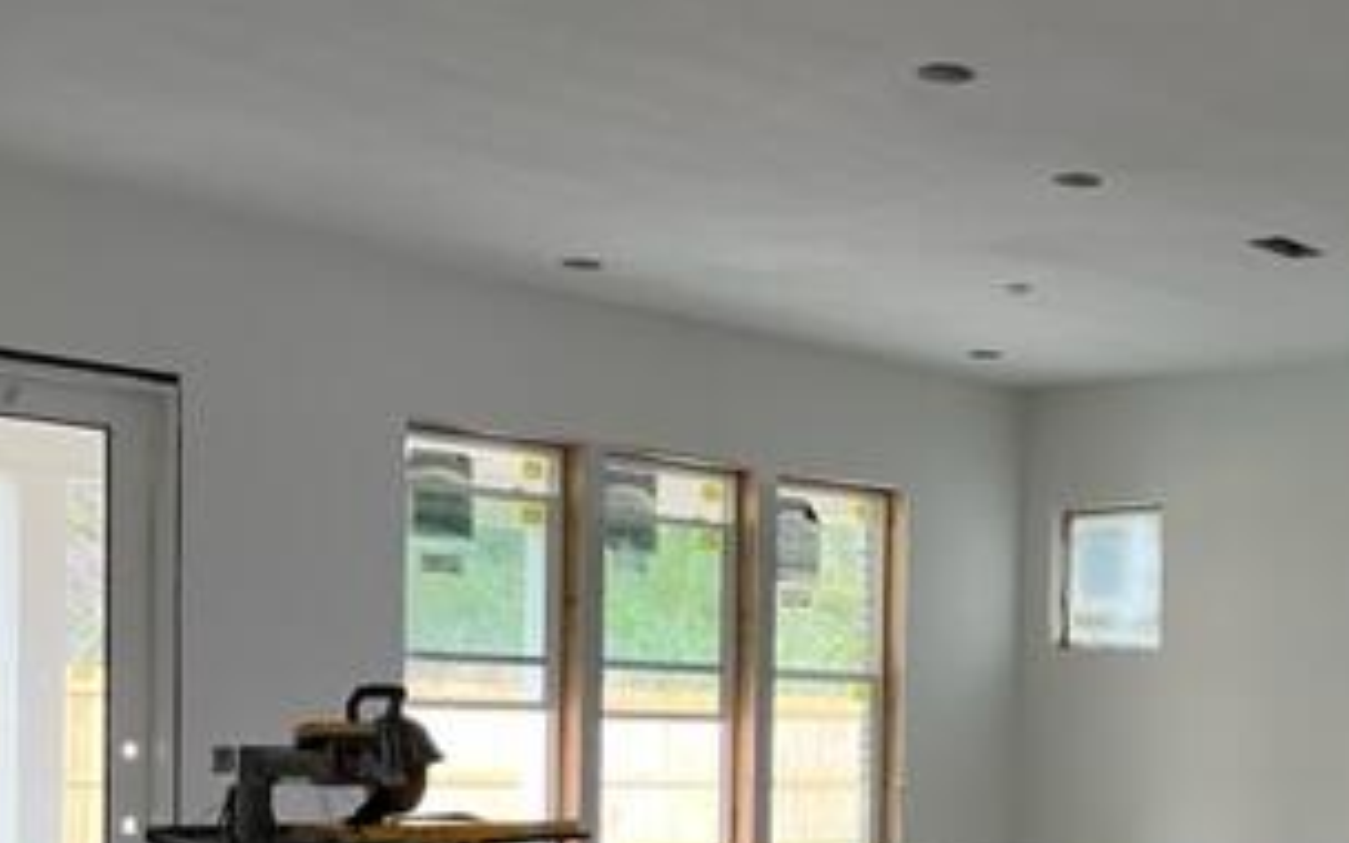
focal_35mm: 58
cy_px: 768
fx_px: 2132
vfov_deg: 21.8
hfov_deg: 33.3
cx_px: 1203
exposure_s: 1/60
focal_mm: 5.1
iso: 100
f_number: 1.6
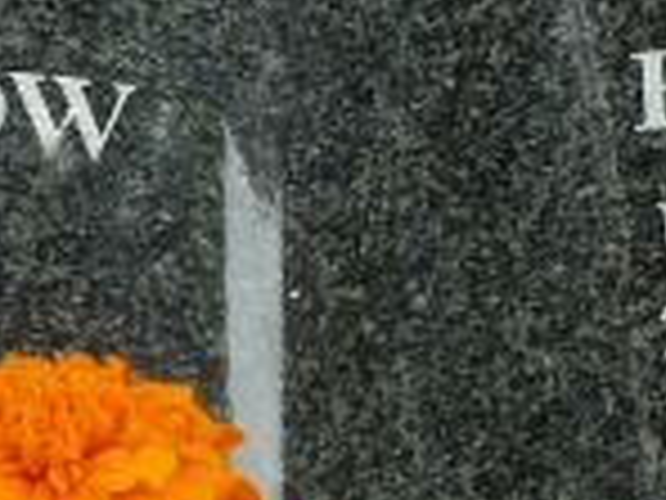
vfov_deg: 4.2
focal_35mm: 358
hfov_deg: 5.5
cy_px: 207
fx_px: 6888
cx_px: 315
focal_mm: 13.7
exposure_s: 1/80
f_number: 4.2
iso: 80
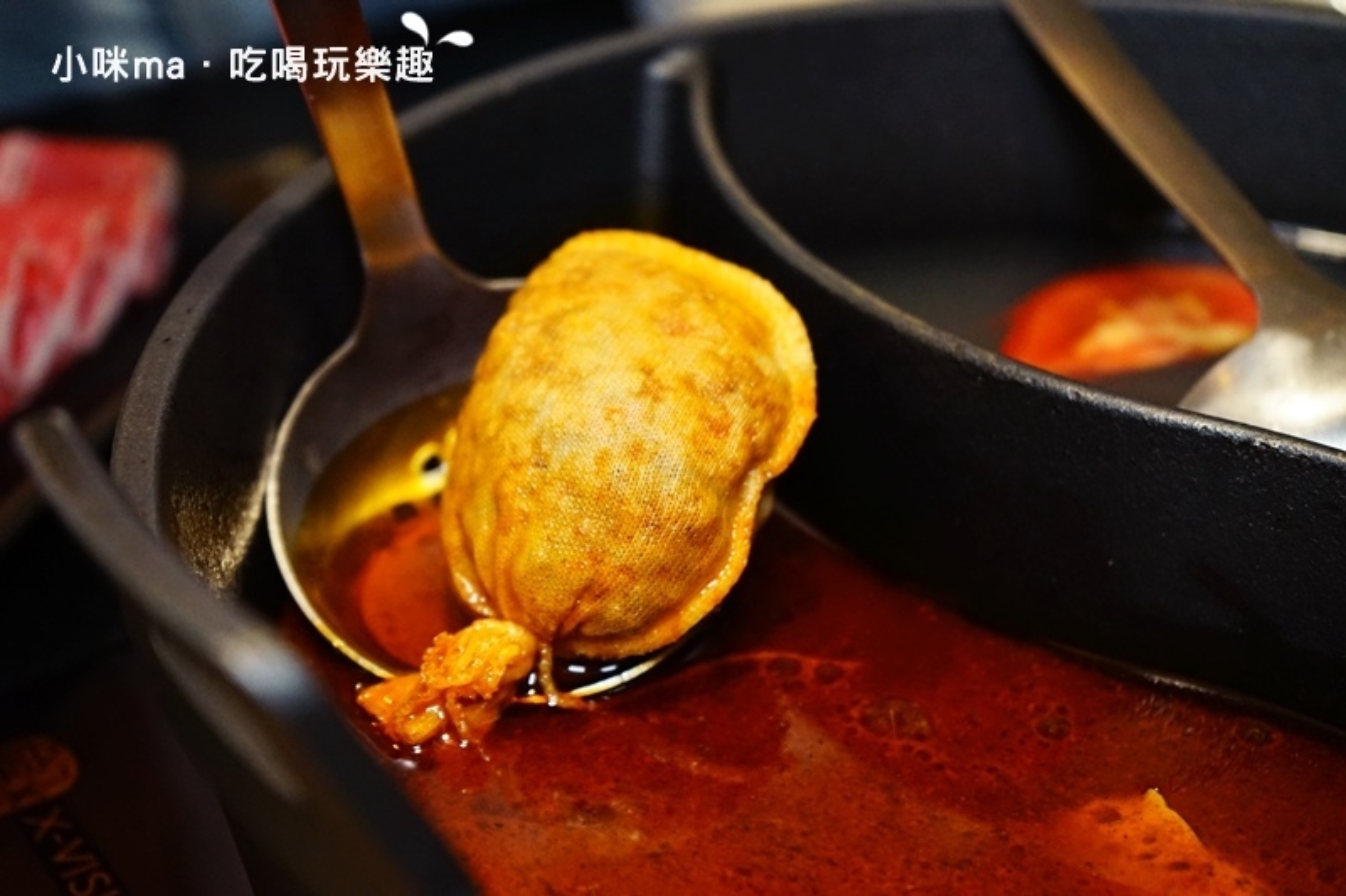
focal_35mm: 63
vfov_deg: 21.6
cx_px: 673
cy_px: 448
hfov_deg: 31.9
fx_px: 2355
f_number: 5.6
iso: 5000
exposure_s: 1/80
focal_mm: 63
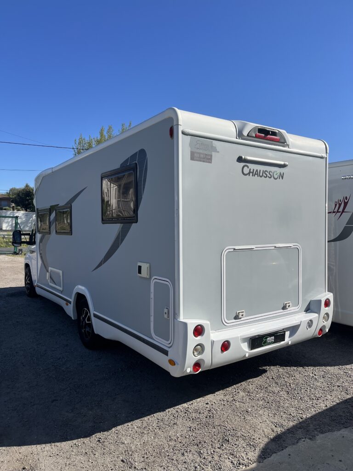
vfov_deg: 67.3
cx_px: 176
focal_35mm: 26
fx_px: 354
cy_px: 236
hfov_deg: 53.1
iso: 50
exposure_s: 1/4484
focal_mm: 5.1
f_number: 1.6
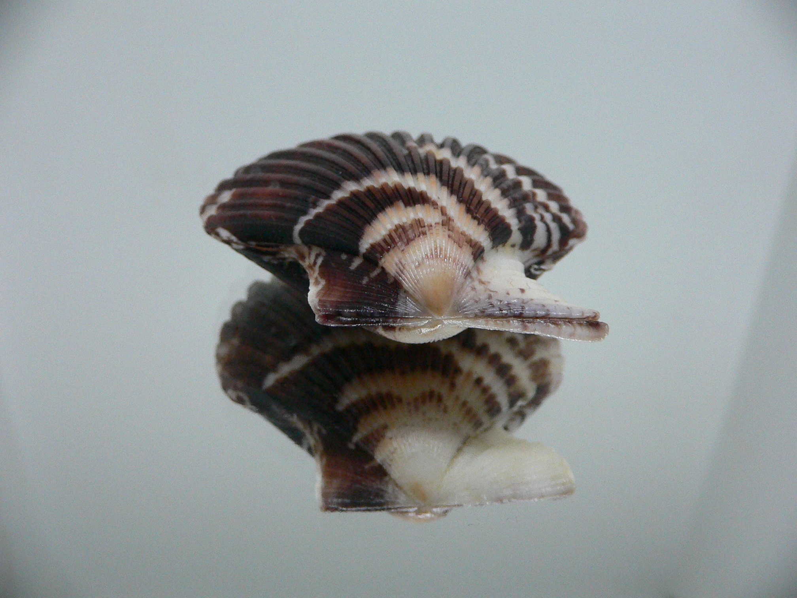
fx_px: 806
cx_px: 398
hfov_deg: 52.6
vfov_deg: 40.7
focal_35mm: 35
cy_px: 299
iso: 200
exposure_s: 1/50
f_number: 2.8
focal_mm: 4.6
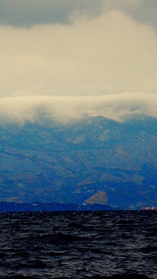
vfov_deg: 5.9
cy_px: 140
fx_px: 2730
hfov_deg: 3.3
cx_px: 103
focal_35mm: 369
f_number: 4.8
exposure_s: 1/2000
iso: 5000
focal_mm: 155
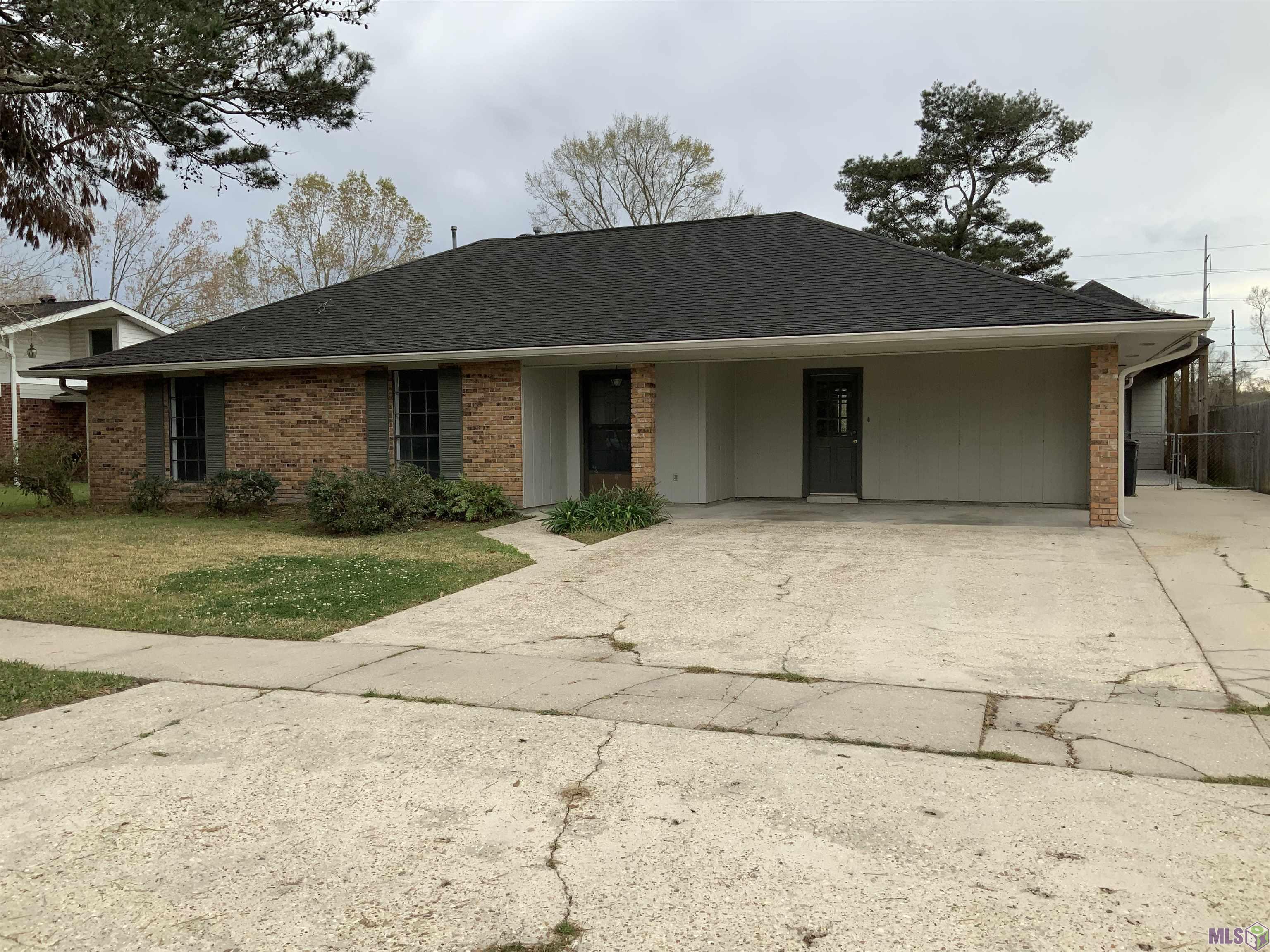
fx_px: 1064
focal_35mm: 29
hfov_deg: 61.7
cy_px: 476
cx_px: 635
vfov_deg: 48.2
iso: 16
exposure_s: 1/816
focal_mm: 3
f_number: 1.8
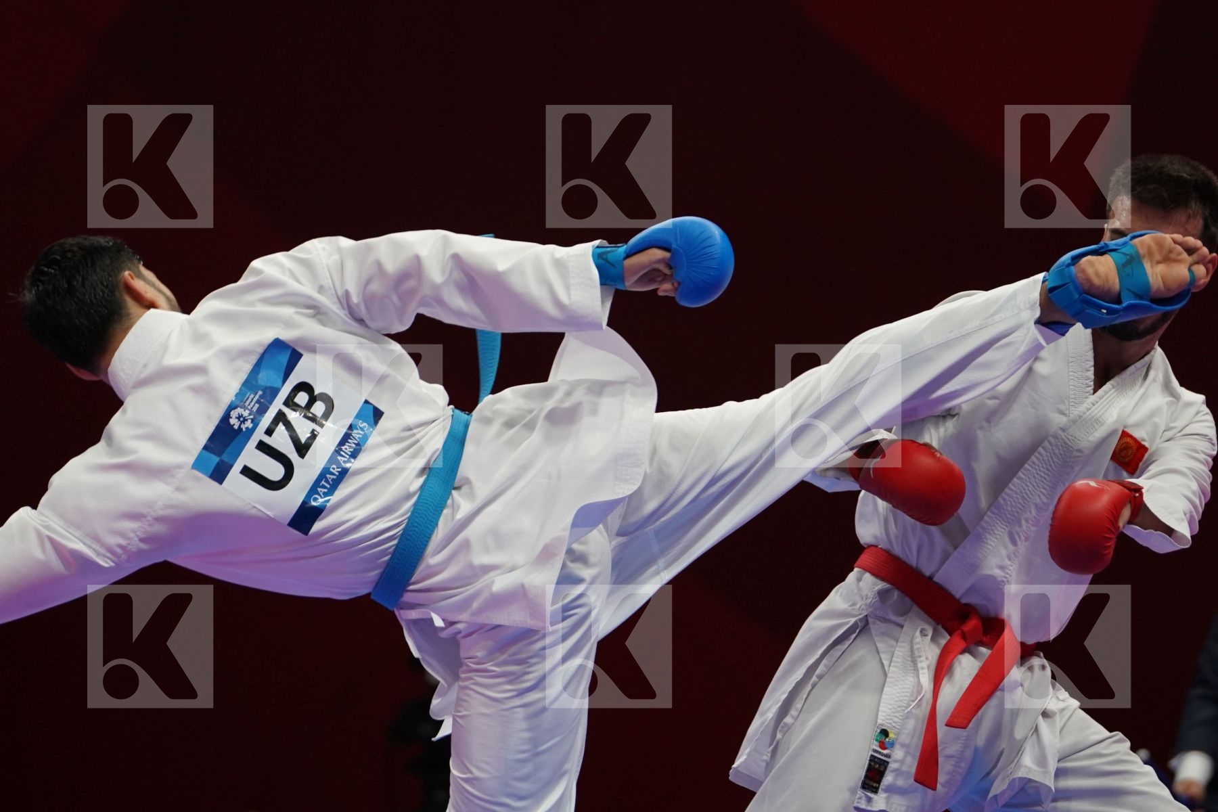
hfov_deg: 5.7
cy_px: 406
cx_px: 609
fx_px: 12281
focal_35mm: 363
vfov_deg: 3.8
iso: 2000
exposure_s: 1/1000
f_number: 4
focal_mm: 242
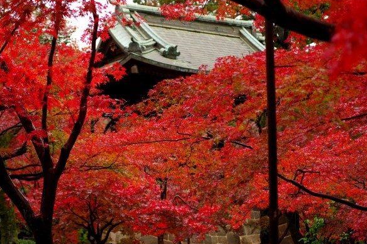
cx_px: 159
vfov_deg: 15.2
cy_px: 110
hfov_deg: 22.6
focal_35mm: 90
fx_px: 917
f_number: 2.8
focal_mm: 50
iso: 200
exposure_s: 1/250
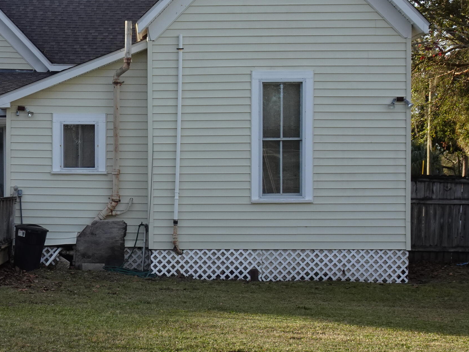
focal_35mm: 68
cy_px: 220
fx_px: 921
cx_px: 113
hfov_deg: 28.1
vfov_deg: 21.6
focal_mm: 6.44
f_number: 4
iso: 80
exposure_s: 1/160
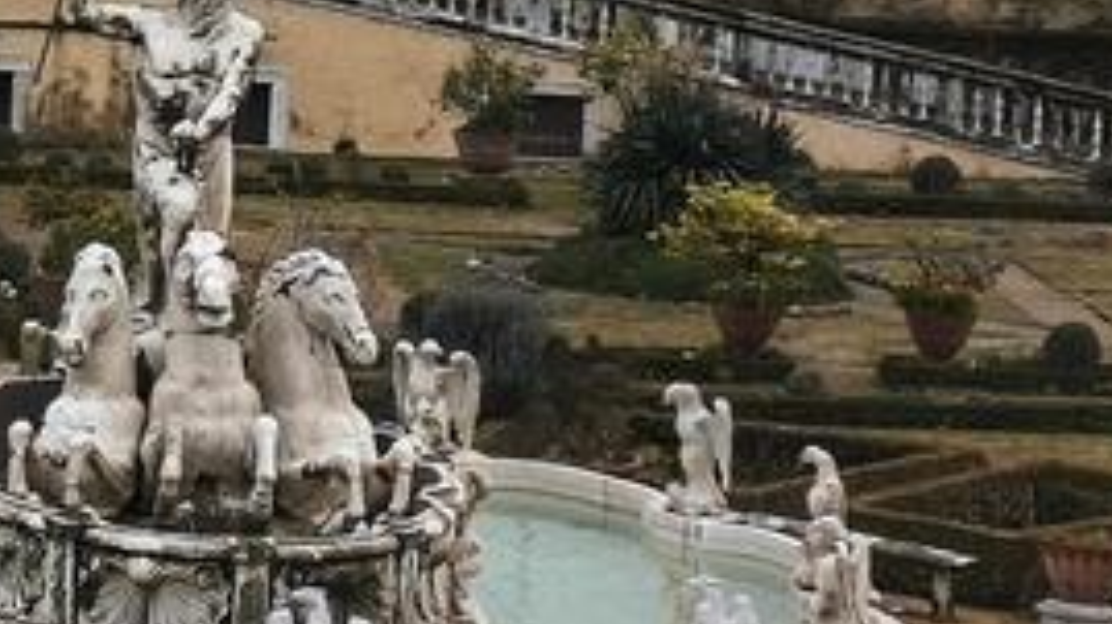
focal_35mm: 298
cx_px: -87
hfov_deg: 7.2
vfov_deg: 4.1
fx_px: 8782
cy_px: -219
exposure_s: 1/99.9
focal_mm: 6.14
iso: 400
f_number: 1.65
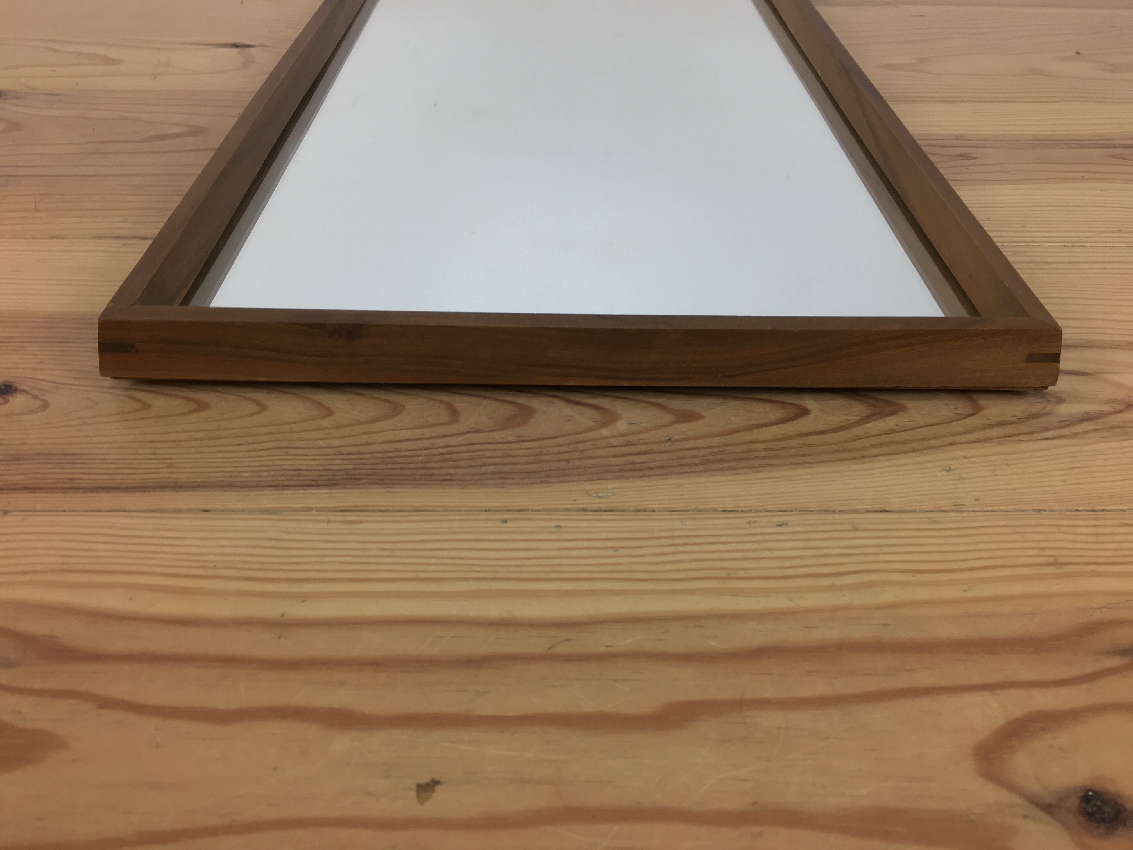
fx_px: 949
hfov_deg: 61.7
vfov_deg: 48.2
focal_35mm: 29
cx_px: 566
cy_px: 425
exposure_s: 1/33
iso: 32
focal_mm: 4.15
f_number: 2.2
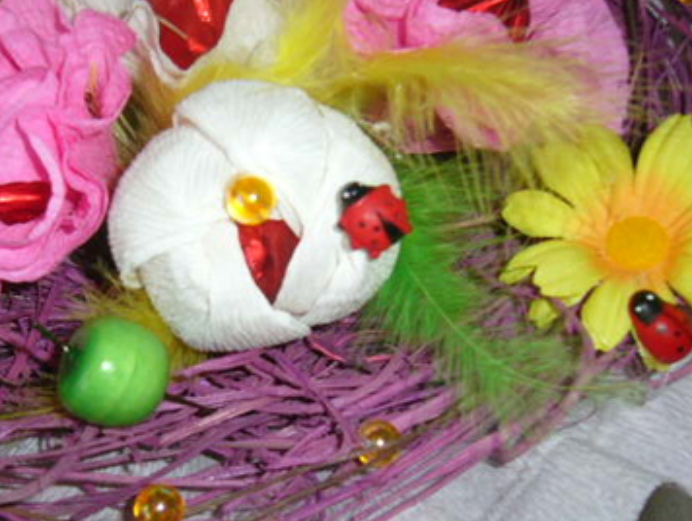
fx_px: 1081
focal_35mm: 54
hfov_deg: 35.2
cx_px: 241
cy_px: 302
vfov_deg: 27.1
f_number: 2.8
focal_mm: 5.8
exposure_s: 1/60
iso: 100
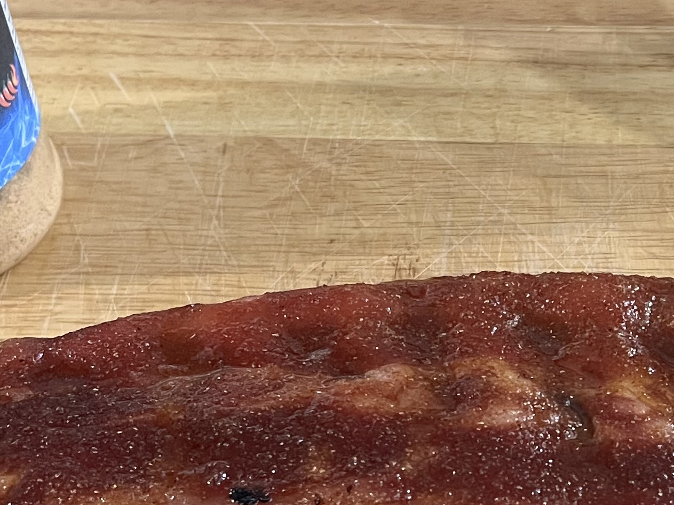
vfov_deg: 17.7
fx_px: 1616
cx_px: 557
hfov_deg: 23.2
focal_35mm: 83
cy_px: 386
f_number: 1.5
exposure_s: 1/60
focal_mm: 5.7
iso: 400
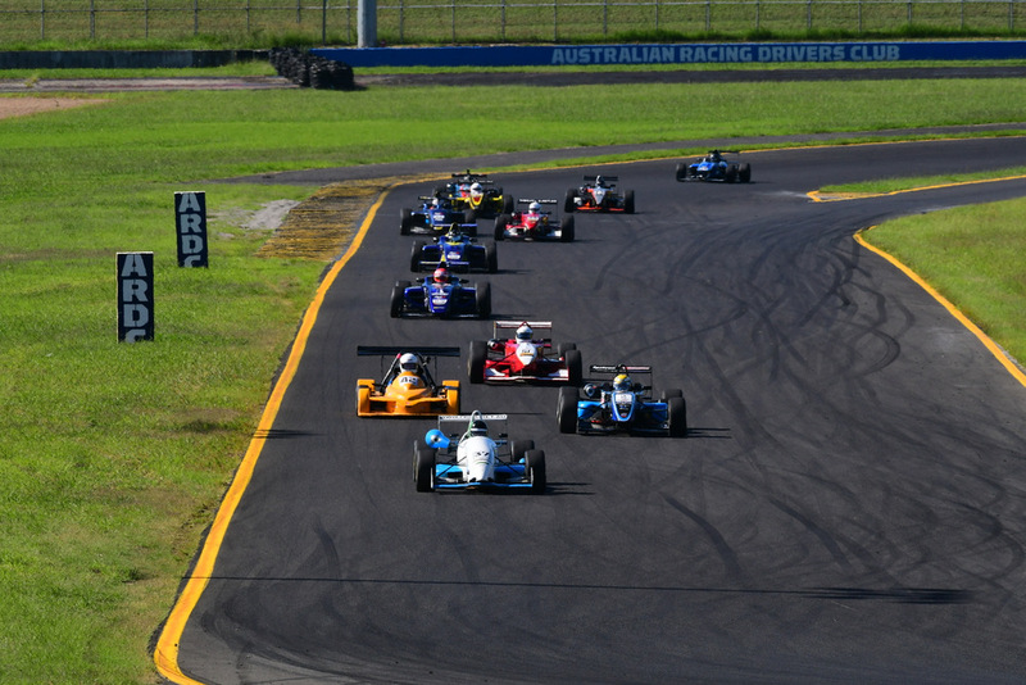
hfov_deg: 4.0
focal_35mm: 510
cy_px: 342
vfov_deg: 2.7
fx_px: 14539
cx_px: 513
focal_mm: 340
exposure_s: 1/640
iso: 500
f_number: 13
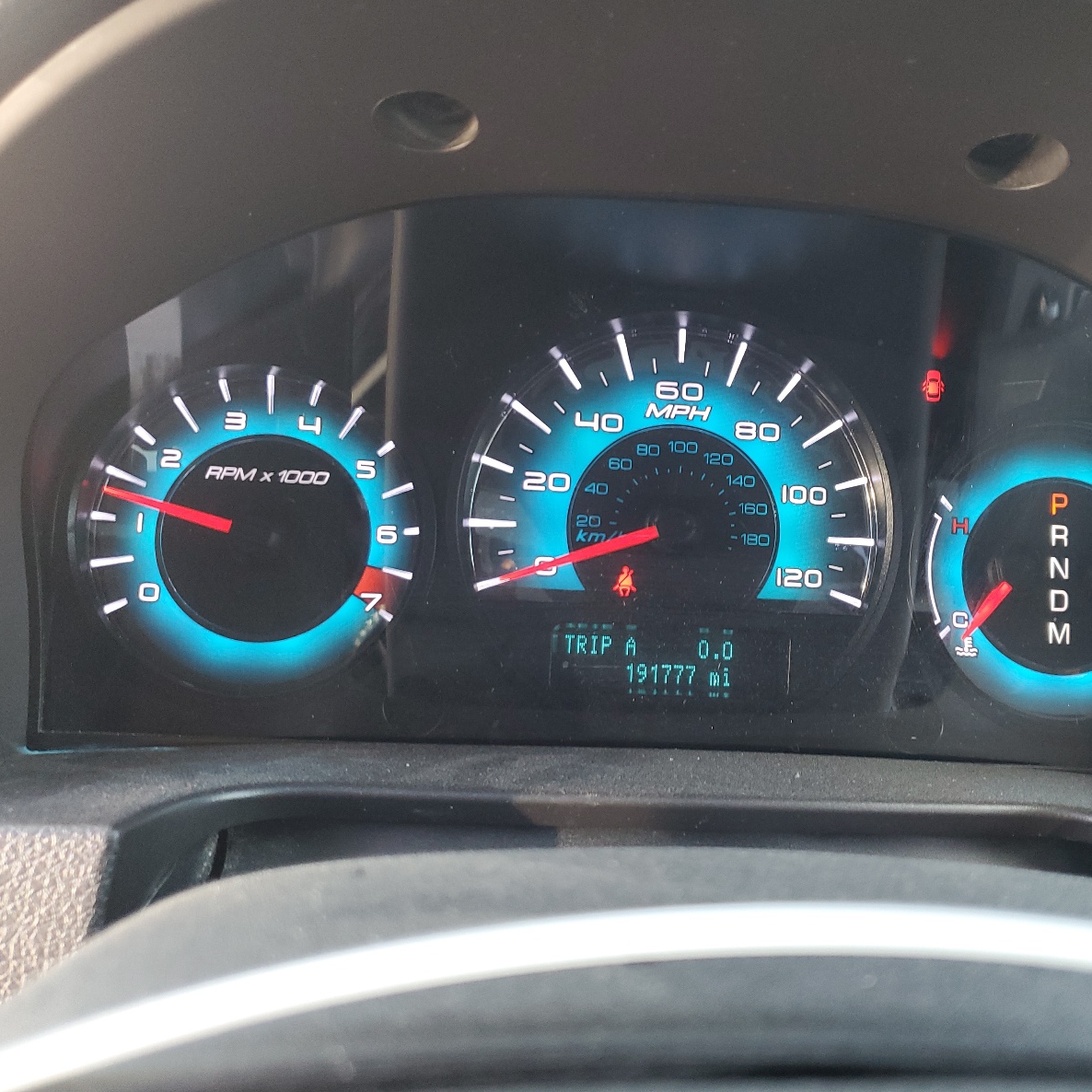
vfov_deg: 52.5
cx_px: 703
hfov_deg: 51.8
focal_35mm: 31
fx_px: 1106
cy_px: 550
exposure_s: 1/60.2
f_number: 1.5
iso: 110
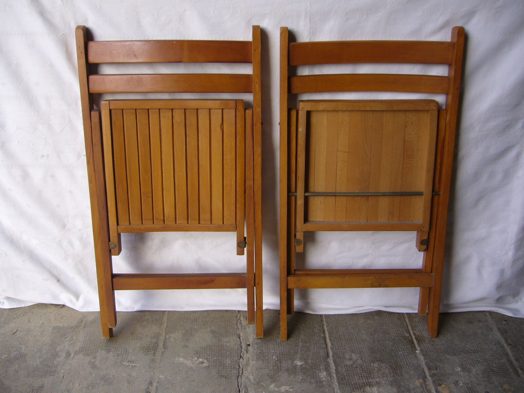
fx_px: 530
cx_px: 262
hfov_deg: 52.6
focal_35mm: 35
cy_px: 196
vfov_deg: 40.7
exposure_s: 1/80
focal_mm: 5.8
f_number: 2.8
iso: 80
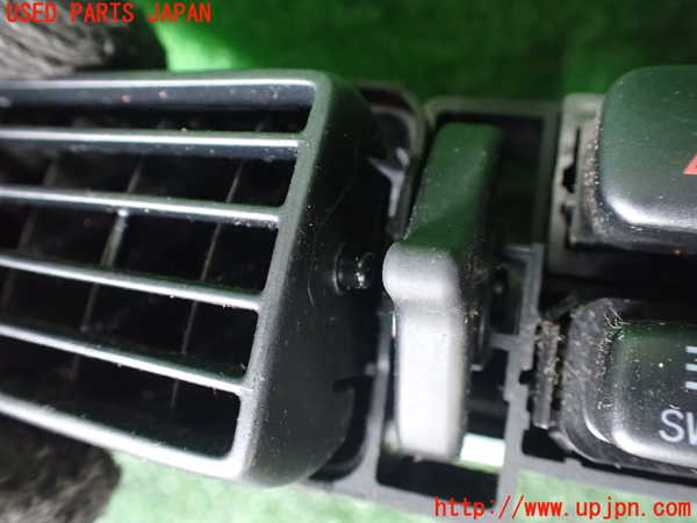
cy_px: 262
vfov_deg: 46.8
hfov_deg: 60.0
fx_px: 604
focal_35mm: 30
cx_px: 348
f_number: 2.3
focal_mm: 5.4
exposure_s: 1/30
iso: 1250
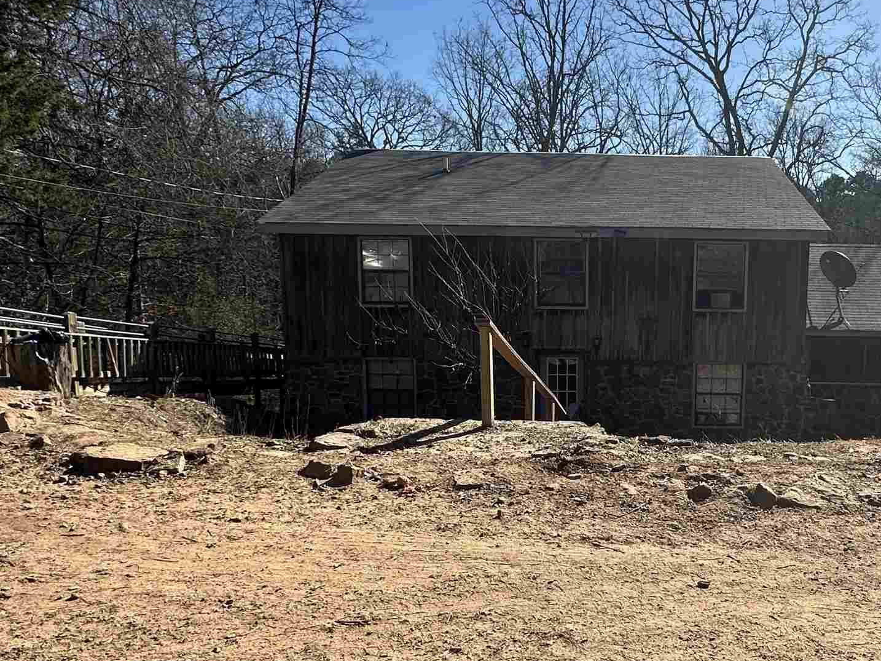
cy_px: 345
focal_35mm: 30
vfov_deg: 46.8
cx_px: 609
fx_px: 763
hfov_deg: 58.2
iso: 40
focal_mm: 2.22
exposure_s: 1/1350
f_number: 2.2
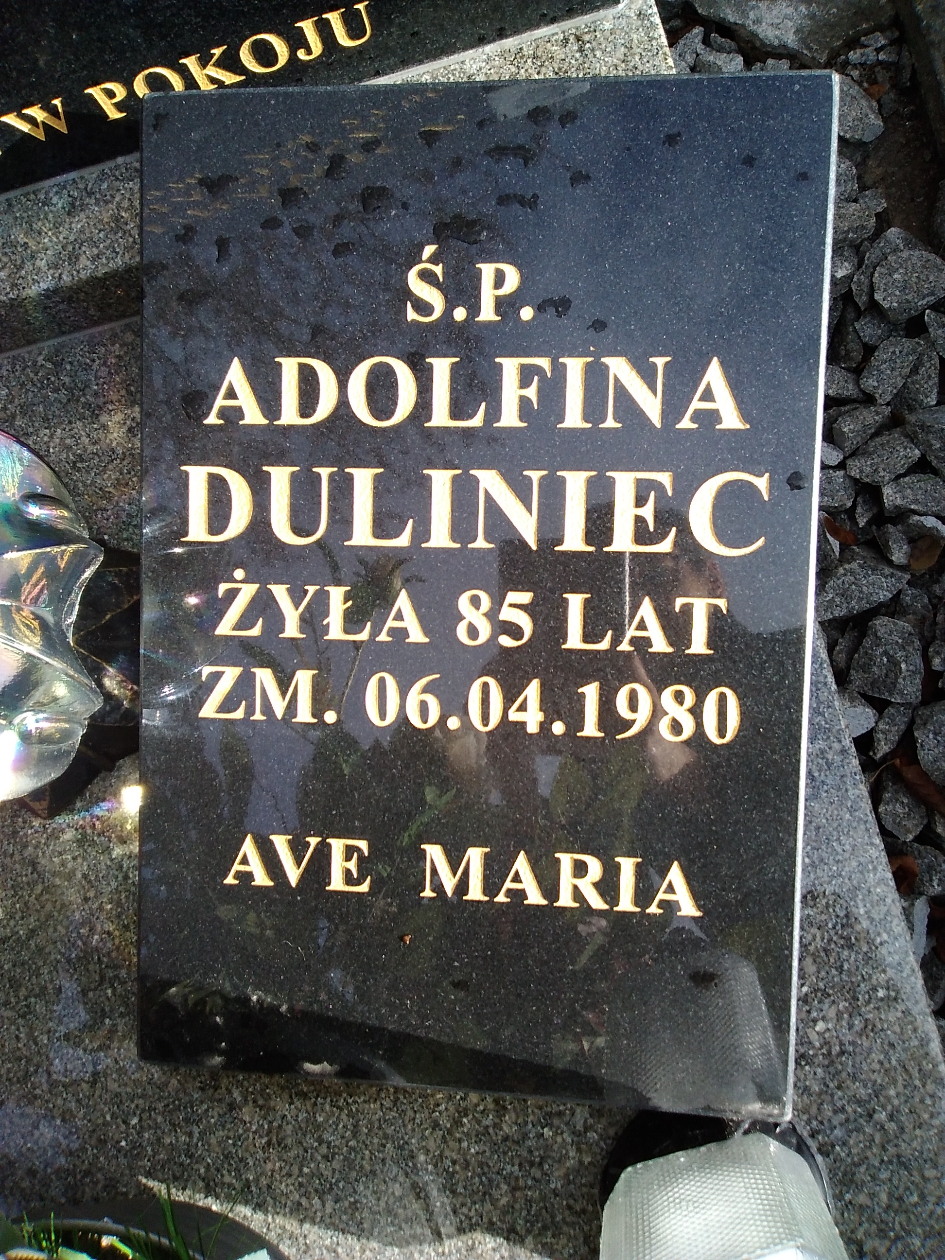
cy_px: 630
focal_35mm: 29
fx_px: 1056
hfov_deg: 48.2
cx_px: 472
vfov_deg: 61.7
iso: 100
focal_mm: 2.39
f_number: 2.4
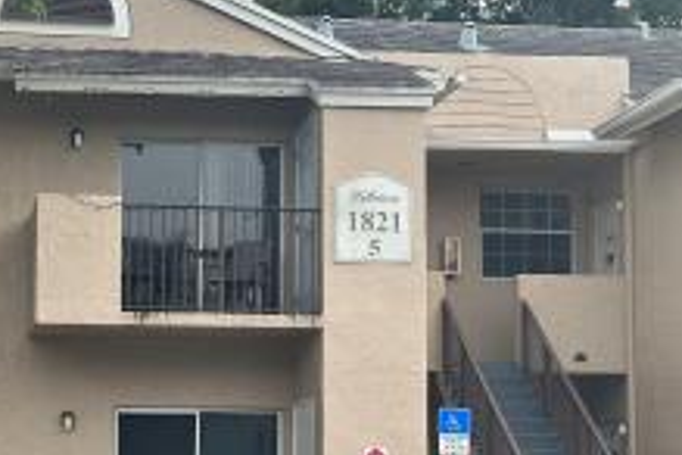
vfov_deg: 15.0
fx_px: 1724
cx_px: 159
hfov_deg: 22.1
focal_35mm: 91
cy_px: 330
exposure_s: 1/1120
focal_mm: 6.86
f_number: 1.78
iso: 64
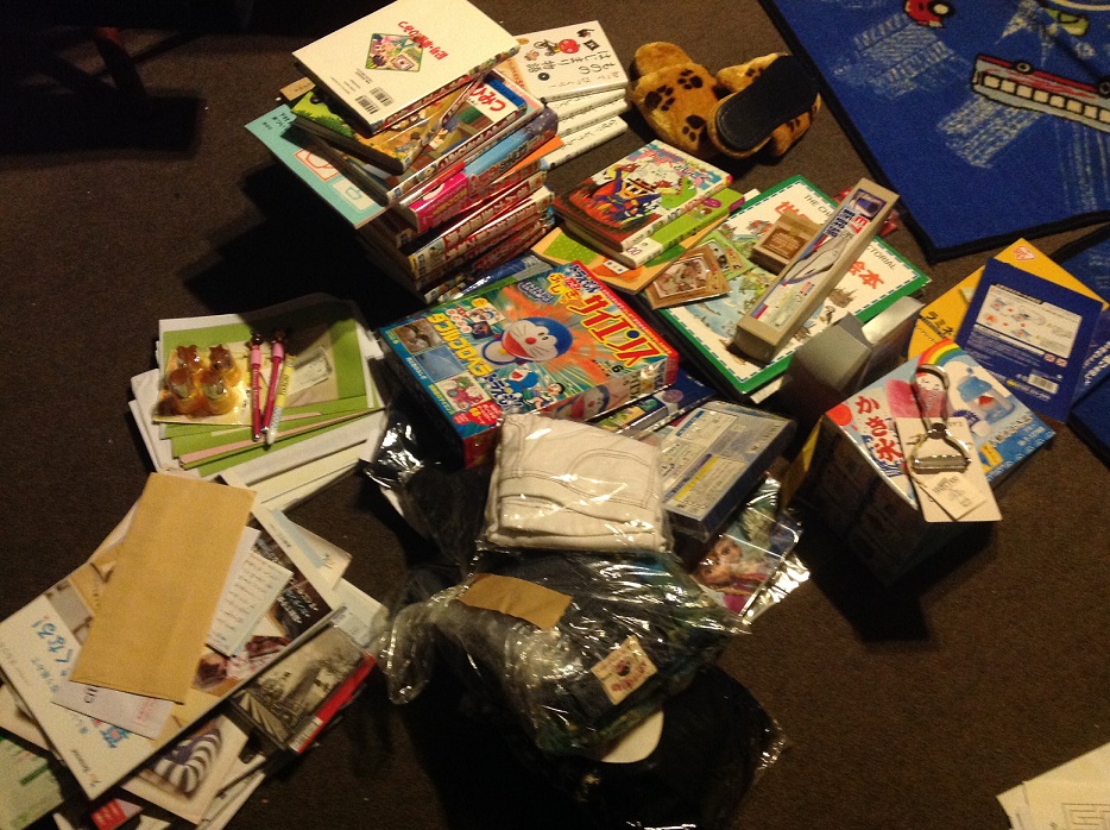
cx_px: 555
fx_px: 1121
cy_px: 415
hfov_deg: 52.7
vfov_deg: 40.6
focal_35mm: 35
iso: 250
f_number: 2.4
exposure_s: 1/15
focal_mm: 4.28
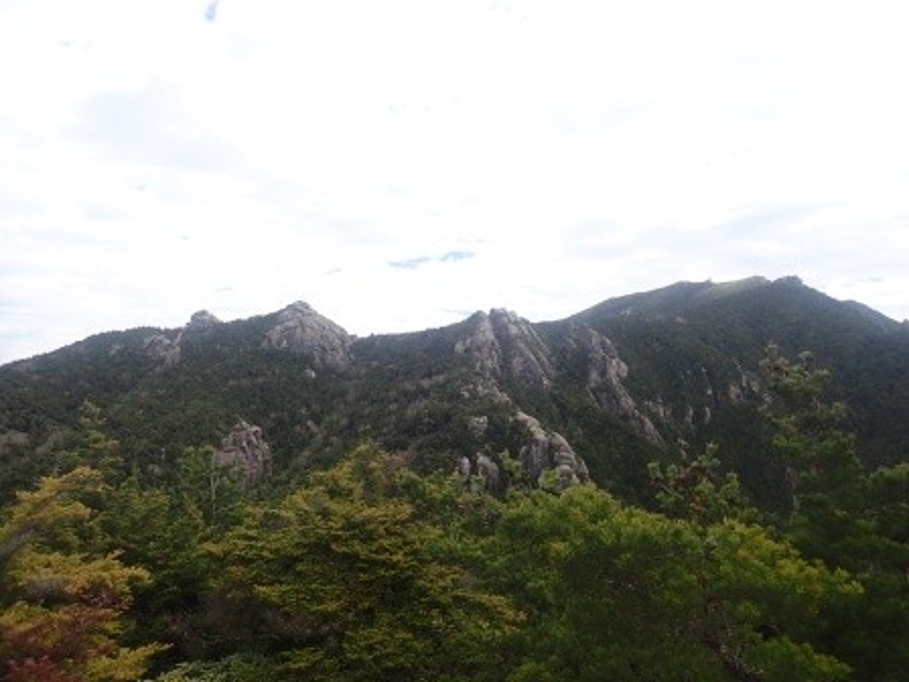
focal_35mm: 25
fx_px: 656
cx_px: 454
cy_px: 341
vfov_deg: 54.9
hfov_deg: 69.4
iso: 100
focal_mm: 4.5
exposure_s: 1/160
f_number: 8
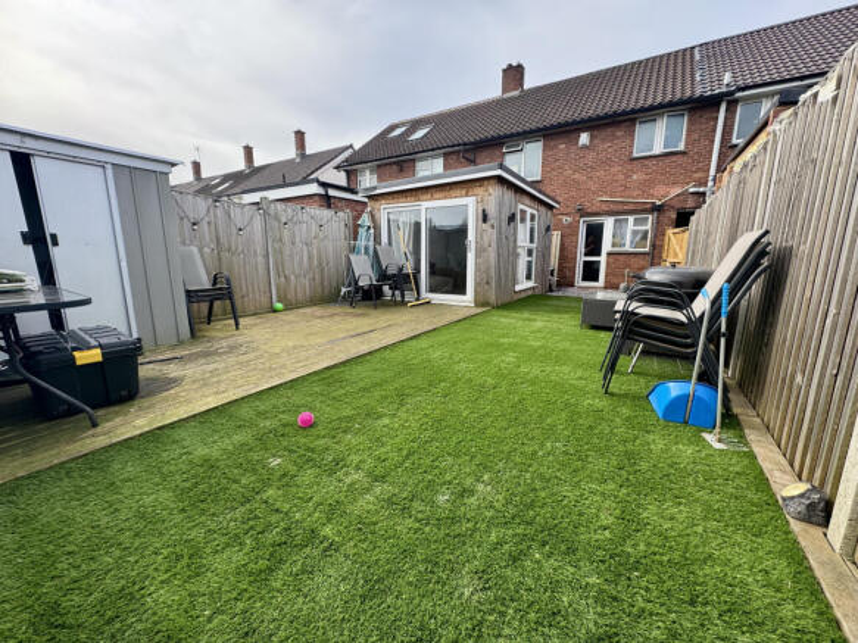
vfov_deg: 85.7
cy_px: 322
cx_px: 429
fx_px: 347
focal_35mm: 14
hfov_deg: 102.1
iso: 40
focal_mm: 2.22
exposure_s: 1/403
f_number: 2.2
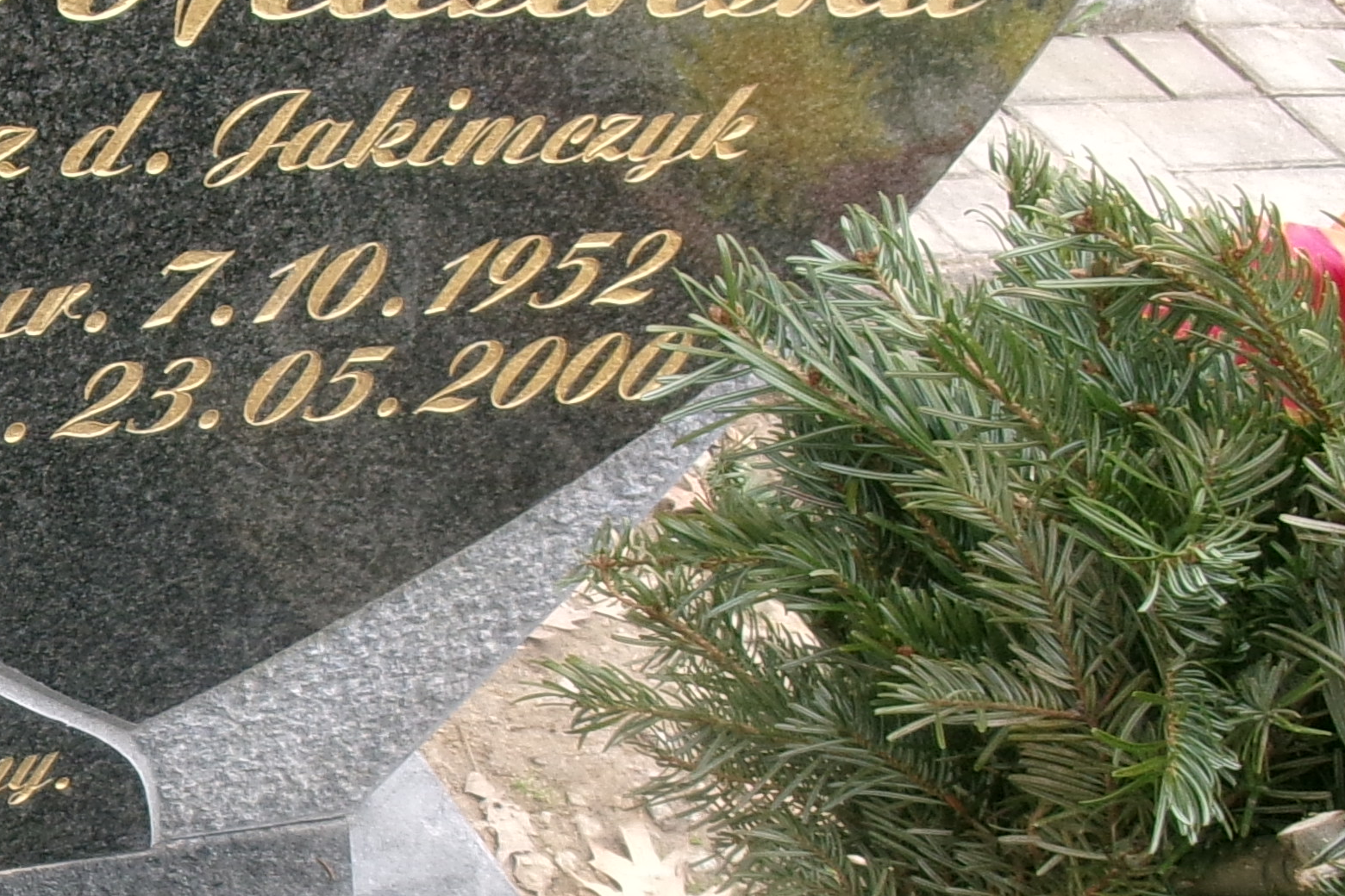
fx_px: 3213
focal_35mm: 86
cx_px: -366
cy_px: 669
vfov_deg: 15.8
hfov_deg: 21.5
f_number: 3.9
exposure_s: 1/100
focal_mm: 5.1
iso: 100
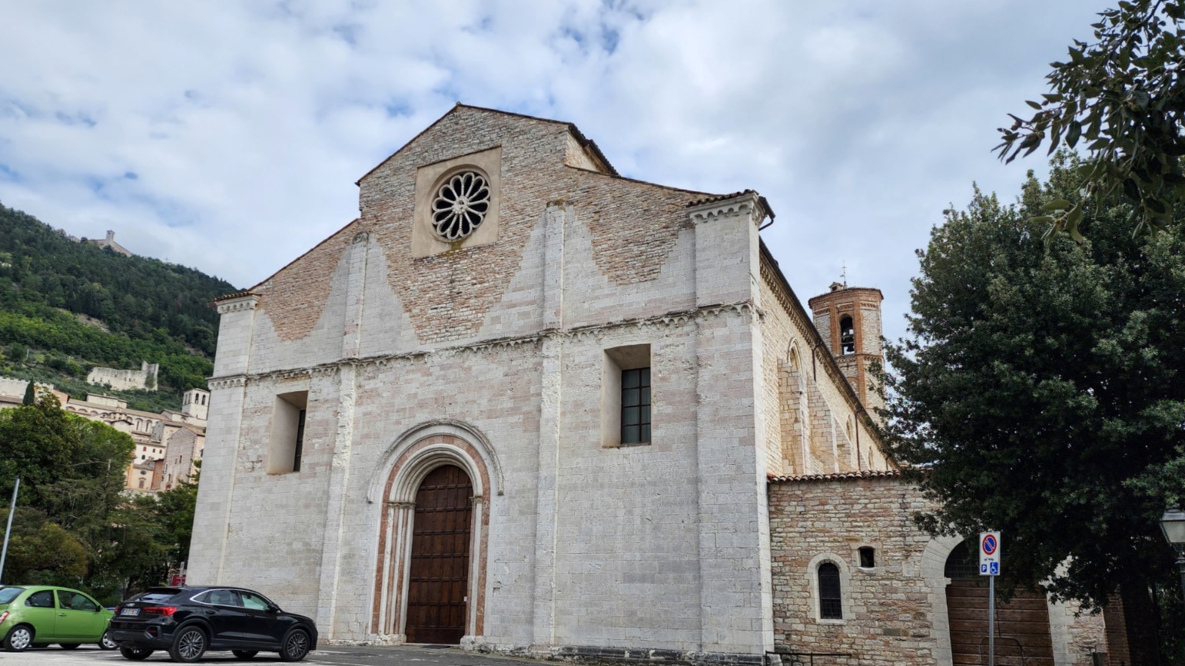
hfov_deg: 71.9
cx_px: 581
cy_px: 403
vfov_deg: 44.1
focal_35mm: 26
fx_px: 817
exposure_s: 1/814
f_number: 1.8
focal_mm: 6.4
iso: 12
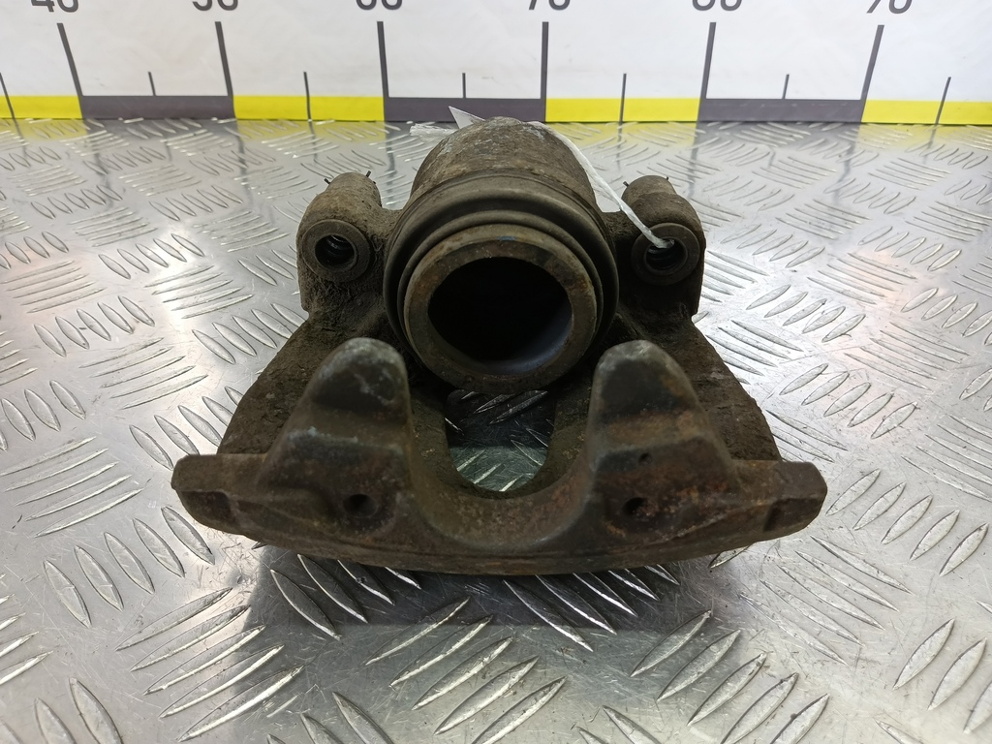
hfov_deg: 73.9
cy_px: 372
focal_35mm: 23
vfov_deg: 58.9
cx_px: 496
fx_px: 659
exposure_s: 1/50
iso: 113
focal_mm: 4.11
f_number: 1.6
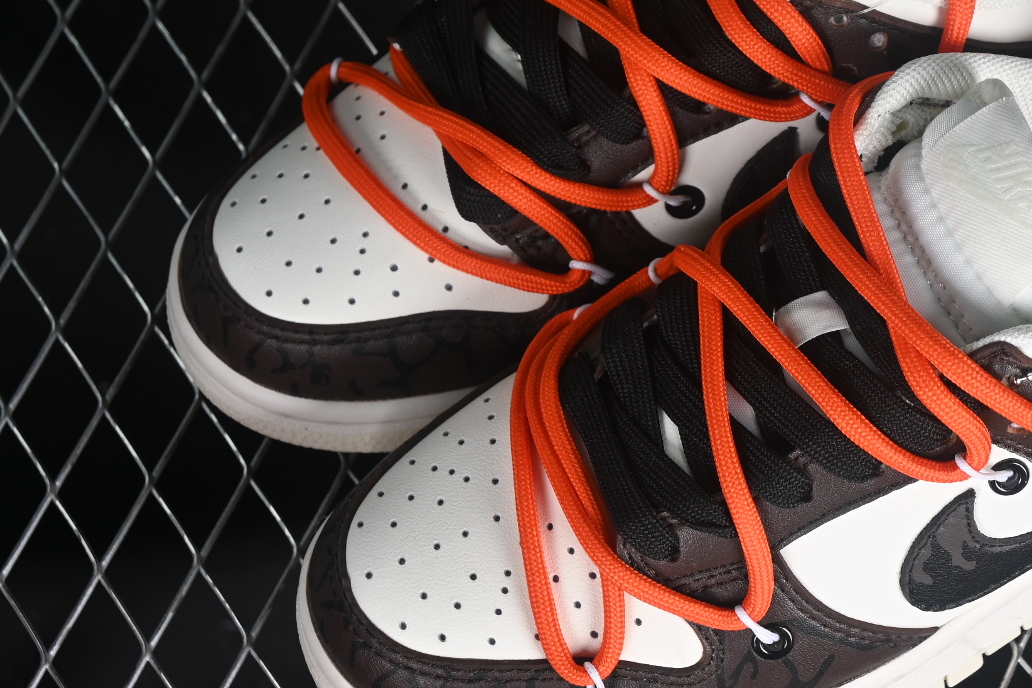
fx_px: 3640
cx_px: 812
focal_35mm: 127
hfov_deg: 16.0
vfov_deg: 10.8
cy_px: 287
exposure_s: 1/60
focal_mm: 50
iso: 160
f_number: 7.1
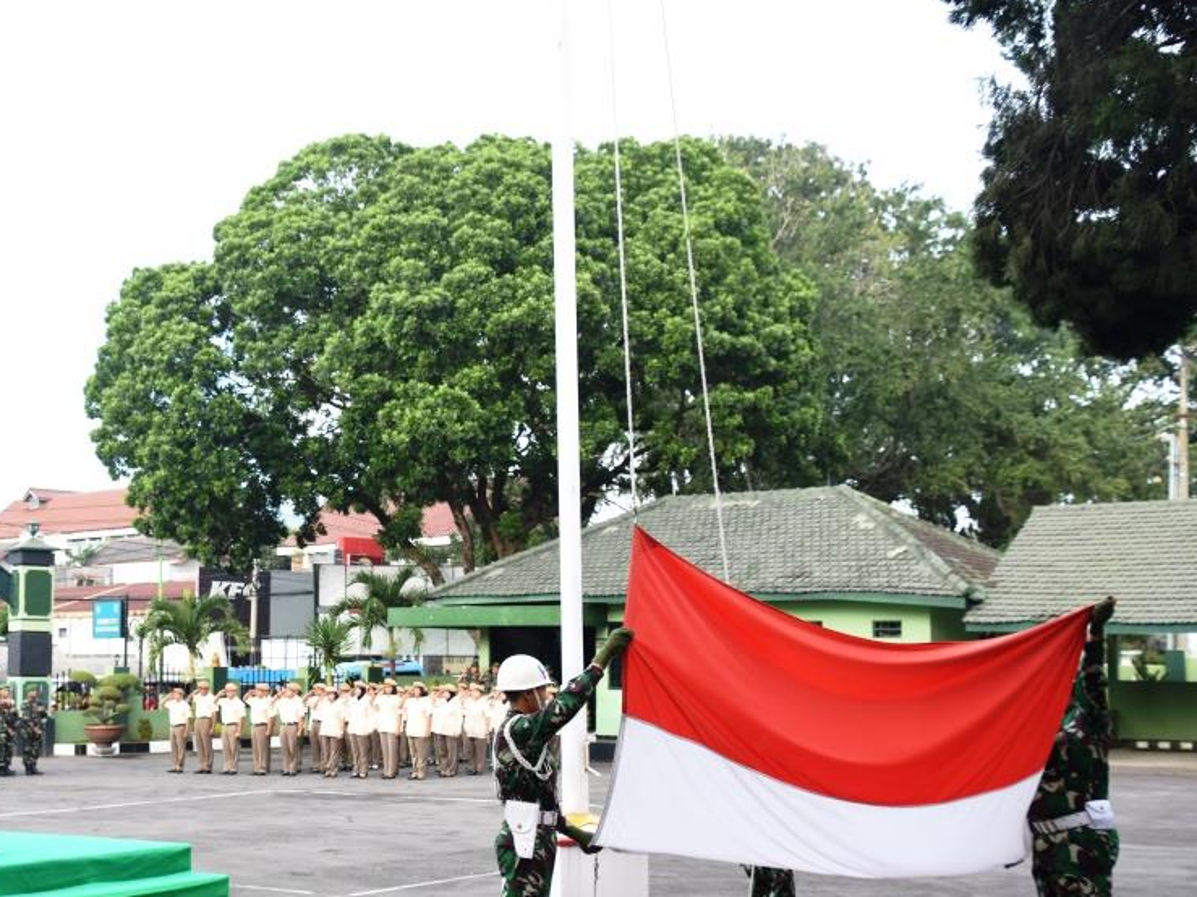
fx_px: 1660
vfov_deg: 30.2
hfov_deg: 39.1
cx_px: 369
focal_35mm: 48
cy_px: 521
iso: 320
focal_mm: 24
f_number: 5
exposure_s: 1/200
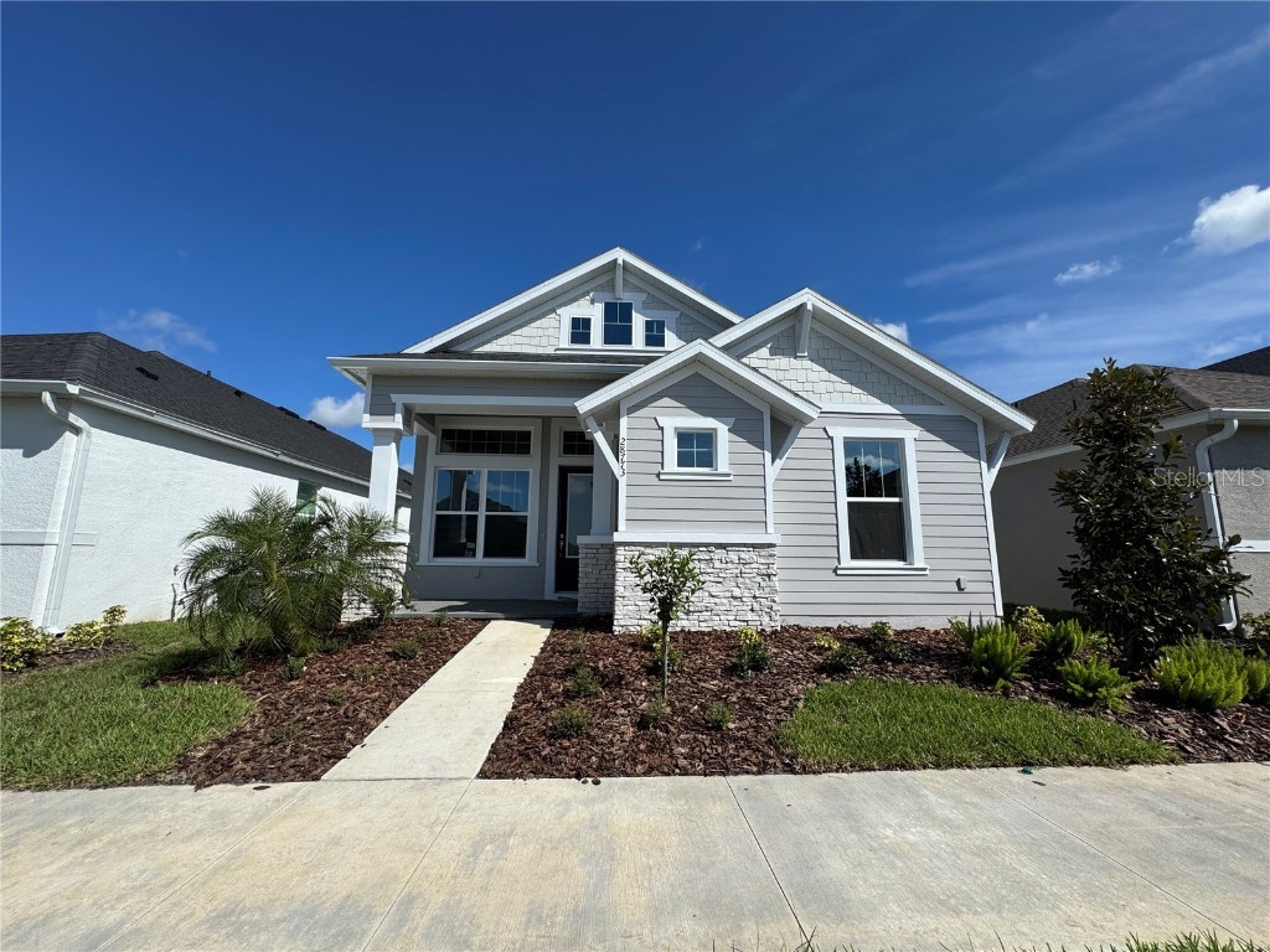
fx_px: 514
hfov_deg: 102.1
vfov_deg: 85.7
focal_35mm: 14
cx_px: 635
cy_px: 476
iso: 40
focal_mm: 2.22
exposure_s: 1/2985
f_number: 2.2
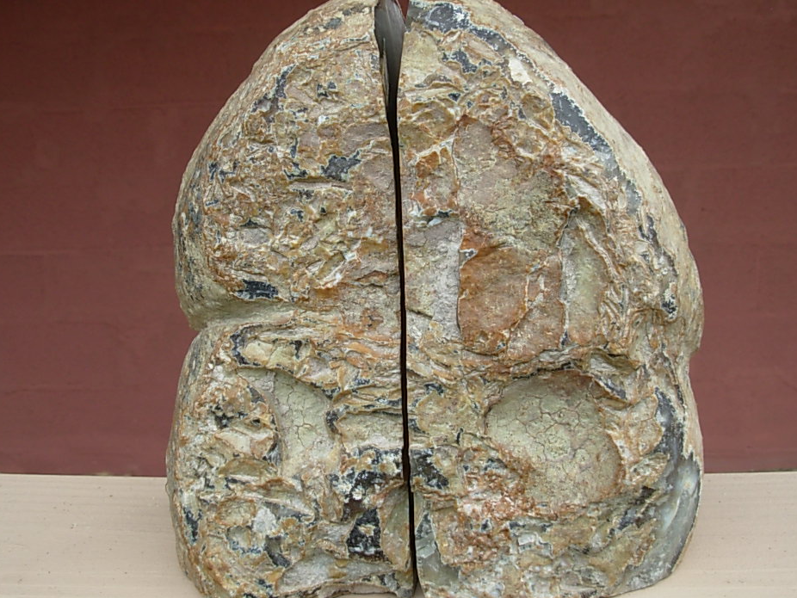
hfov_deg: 44.8
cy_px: 303
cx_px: 402
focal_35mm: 42
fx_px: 967
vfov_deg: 34.4
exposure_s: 1/342
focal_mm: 6.3
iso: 50
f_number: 2.9
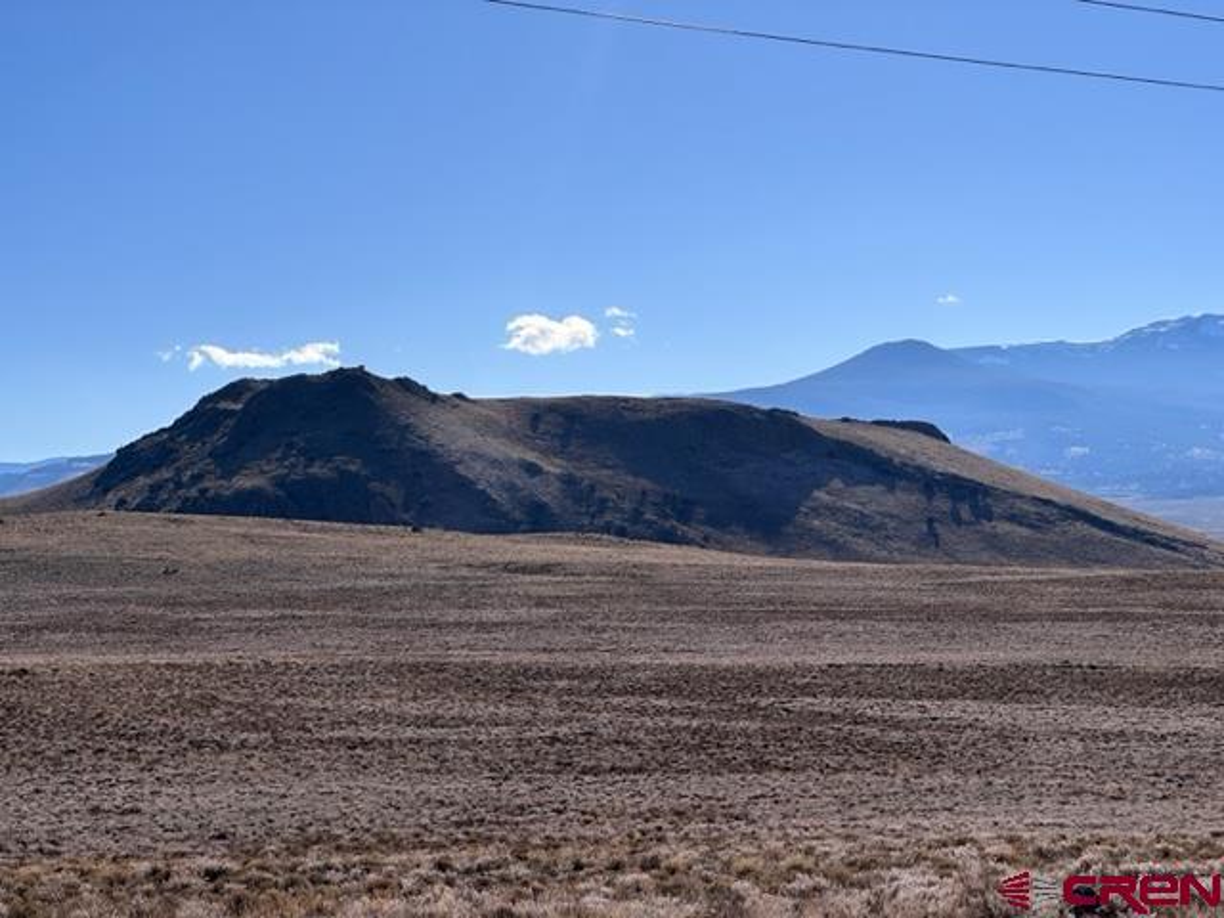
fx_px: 2723
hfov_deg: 25.3
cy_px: 459
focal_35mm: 77
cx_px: 612
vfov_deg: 19.1
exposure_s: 1/1876
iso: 32
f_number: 2.8
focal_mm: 9
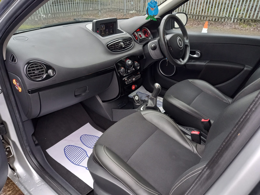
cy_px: 98
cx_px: 130
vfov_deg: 54.9
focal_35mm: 25
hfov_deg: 69.4
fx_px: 188
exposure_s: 1/30
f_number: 2
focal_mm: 4.6
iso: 250
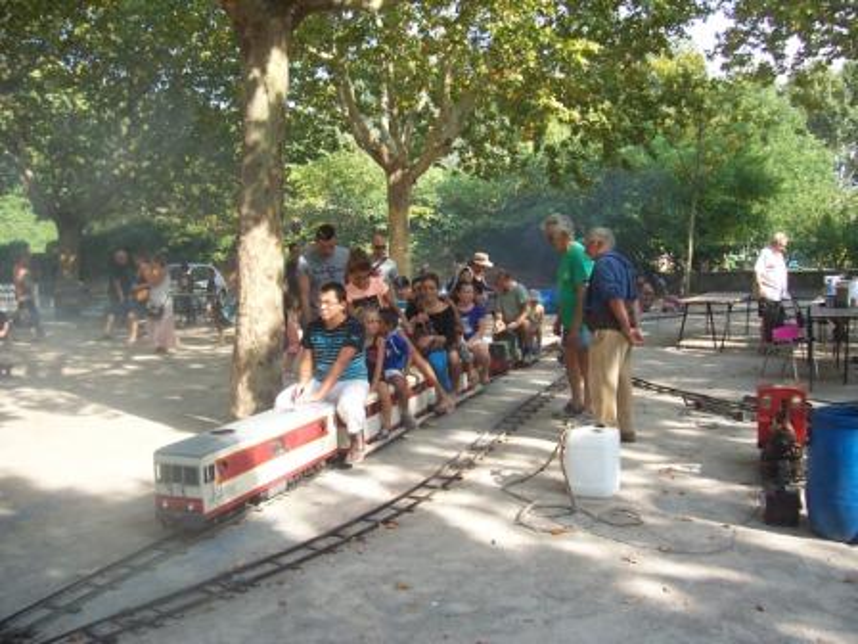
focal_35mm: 34
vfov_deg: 41.8
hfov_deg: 54.0
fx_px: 843
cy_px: 322
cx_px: 429
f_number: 2.7
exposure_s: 1/250
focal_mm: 5.6
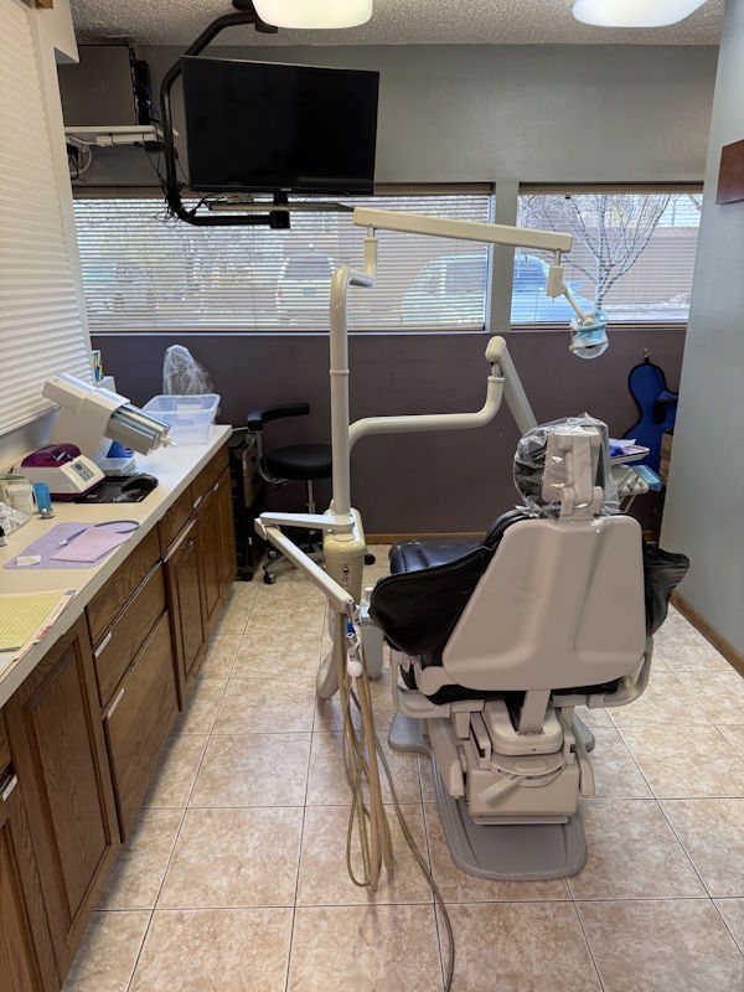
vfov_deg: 71.6
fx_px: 688
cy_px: 496
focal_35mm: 24
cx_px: 372
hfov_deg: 56.8
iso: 160
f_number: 1.78
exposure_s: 1/120
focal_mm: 6.76
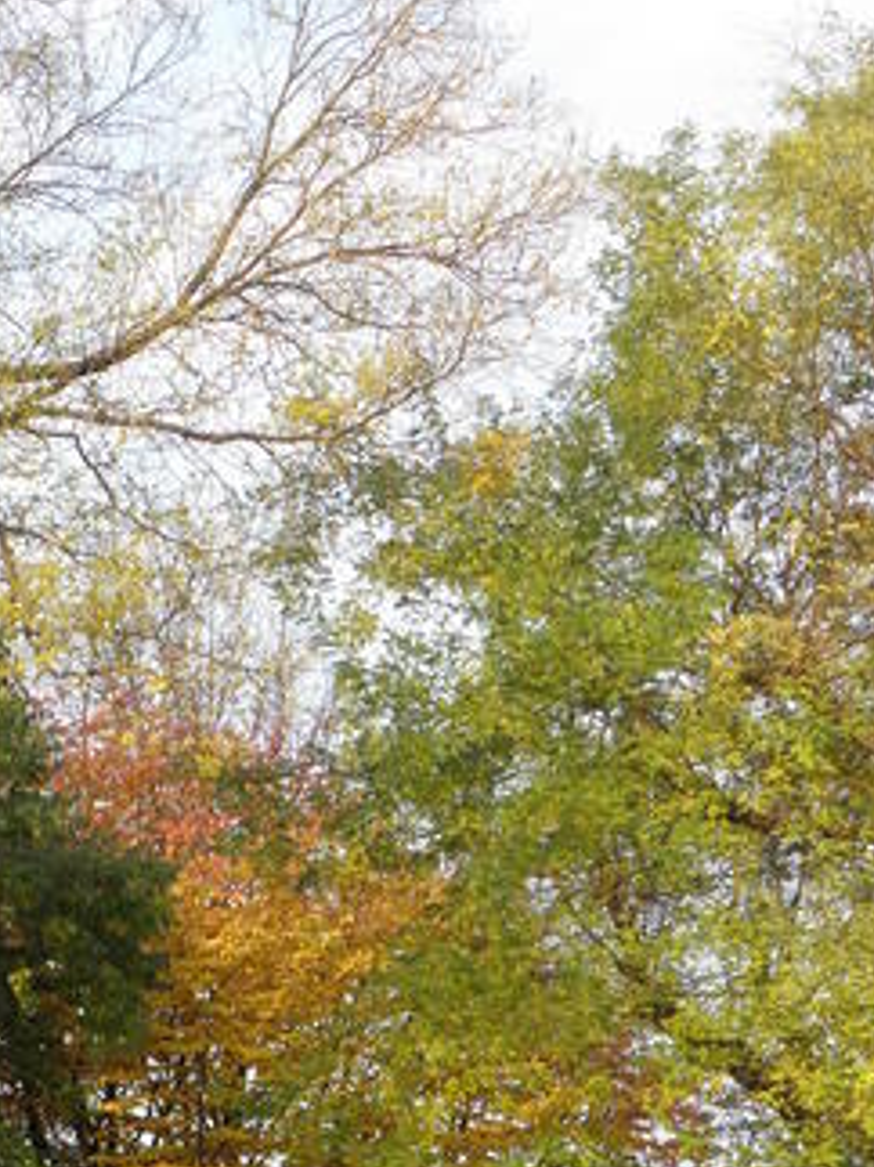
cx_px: 126
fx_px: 3941
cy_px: 1138
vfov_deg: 16.5
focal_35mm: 117
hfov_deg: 12.6
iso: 64
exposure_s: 1/125
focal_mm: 10.65
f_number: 3.6
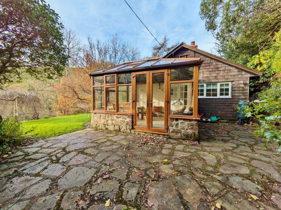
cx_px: 140
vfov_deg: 85.6
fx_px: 114
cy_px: 105
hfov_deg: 102.1
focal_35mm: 14
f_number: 2.2
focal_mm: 1.83
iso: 48
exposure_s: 1/613
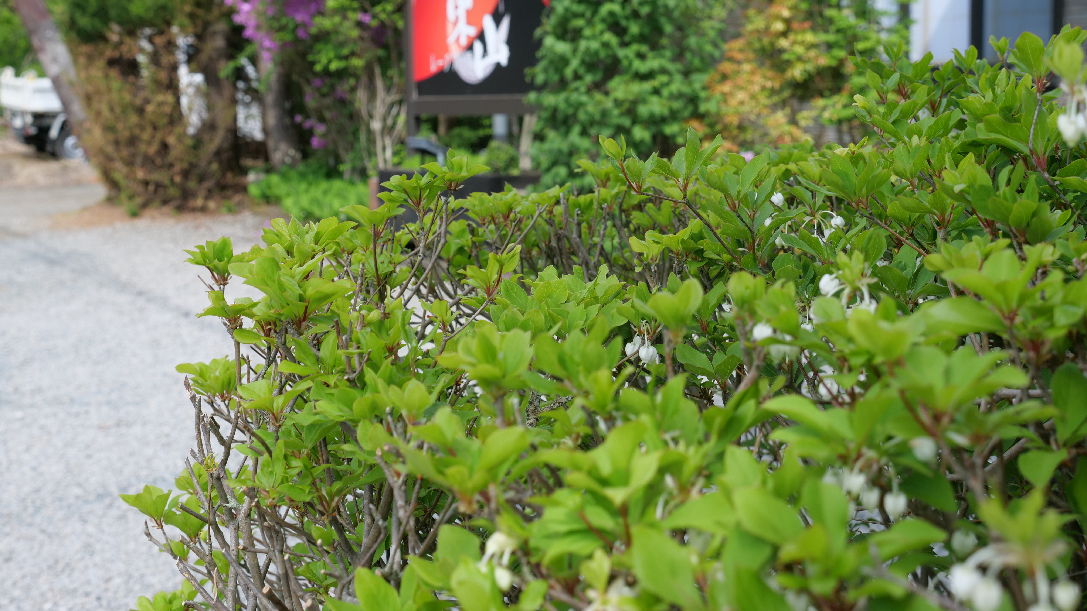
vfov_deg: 22.6
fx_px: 1528
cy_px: 212
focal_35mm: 53
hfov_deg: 39.2
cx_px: 539
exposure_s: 1/400
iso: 200
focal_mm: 24
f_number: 5
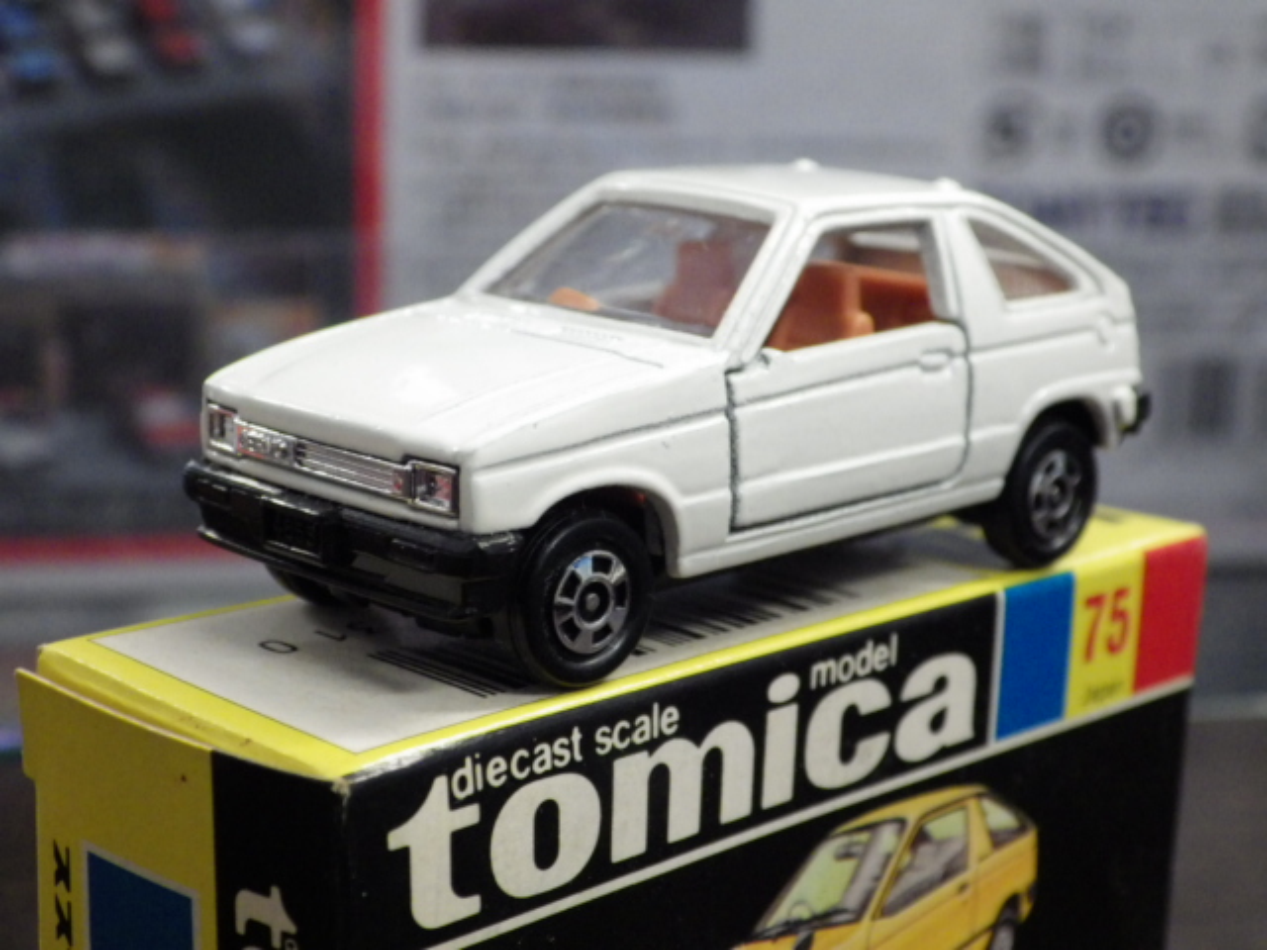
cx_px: 634
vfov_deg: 20.7
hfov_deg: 27.4
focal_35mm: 71
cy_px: 475
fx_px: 2599
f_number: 4.2
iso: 800
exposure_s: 1/40
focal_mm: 12.8
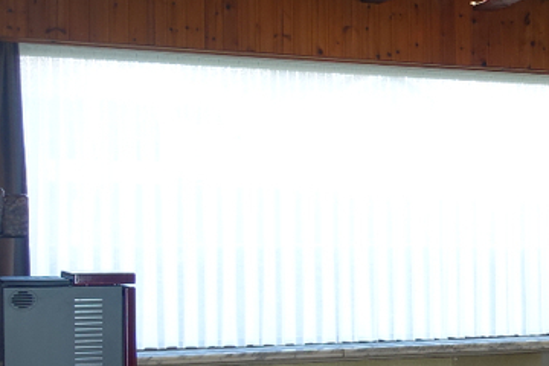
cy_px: 247
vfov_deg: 15.2
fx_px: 1372
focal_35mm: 90
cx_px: 822
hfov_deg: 19.7
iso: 125
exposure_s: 1/50
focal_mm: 8.8
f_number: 2.8
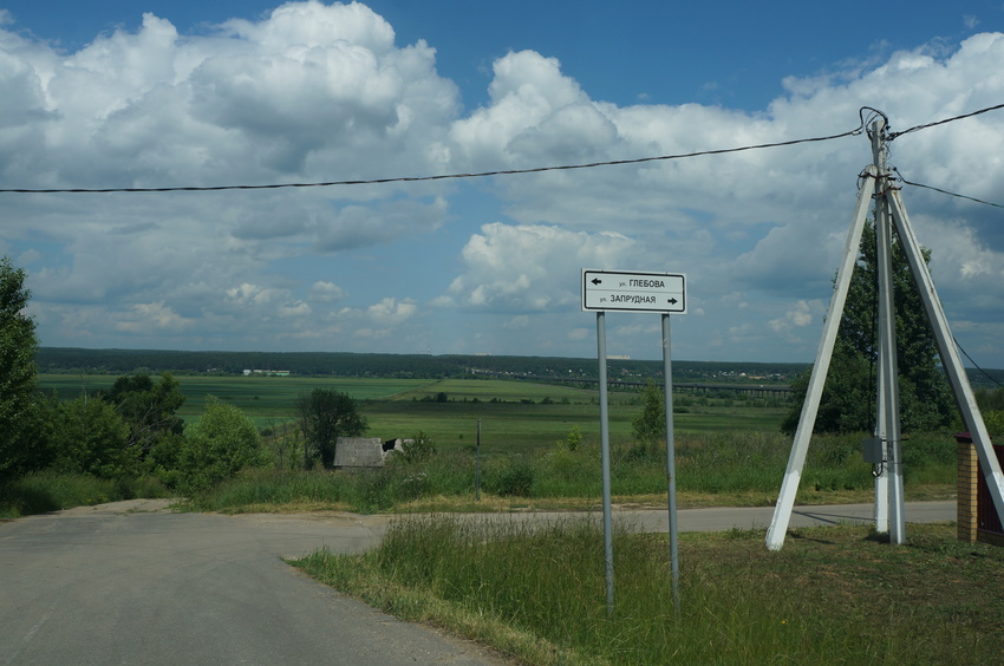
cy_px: 333
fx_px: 961
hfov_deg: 55.2
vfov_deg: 38.2
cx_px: 502
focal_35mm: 34
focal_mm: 23
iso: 100
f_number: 9
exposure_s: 1/320
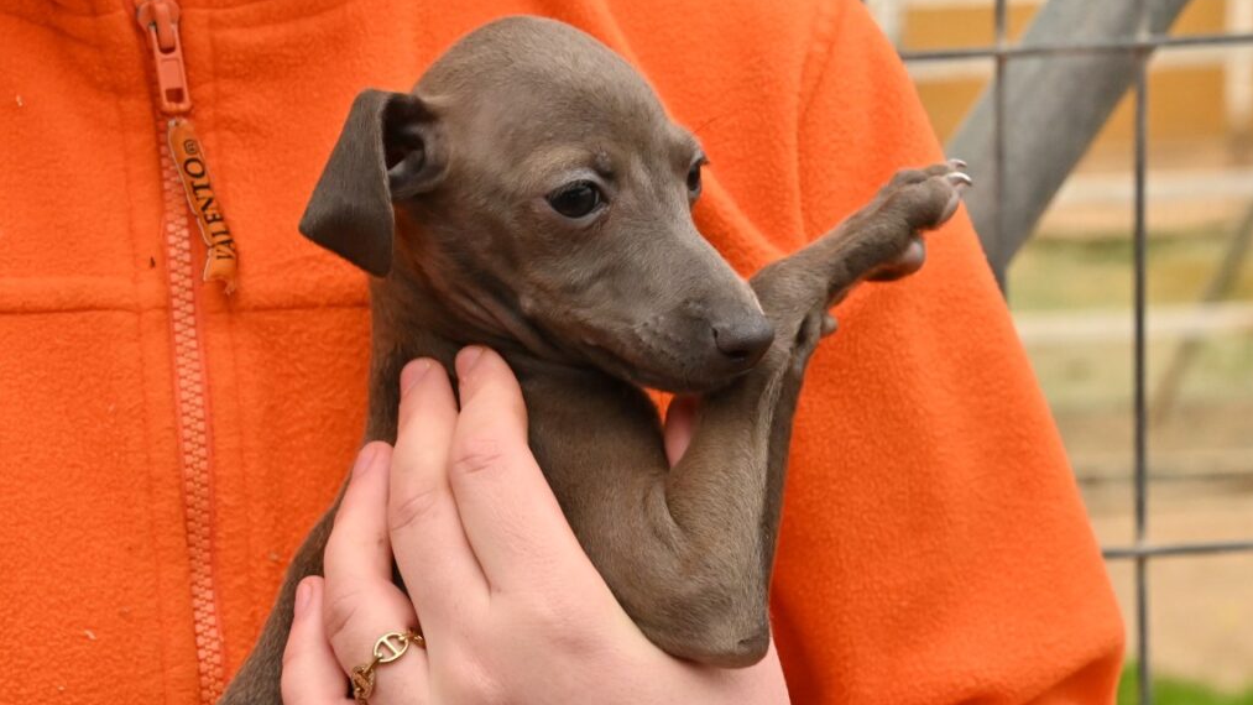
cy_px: 375
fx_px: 2957
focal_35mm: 89
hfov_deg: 23.9
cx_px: 631
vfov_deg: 13.6
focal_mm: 56
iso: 4500
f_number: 7.1
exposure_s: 1/4000
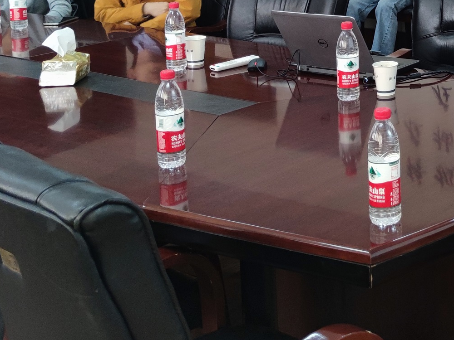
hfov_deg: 25.0
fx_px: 944
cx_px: 512
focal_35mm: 72
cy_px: -82
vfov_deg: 19.1
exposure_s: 1/60
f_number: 1.69
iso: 205
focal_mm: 6.72
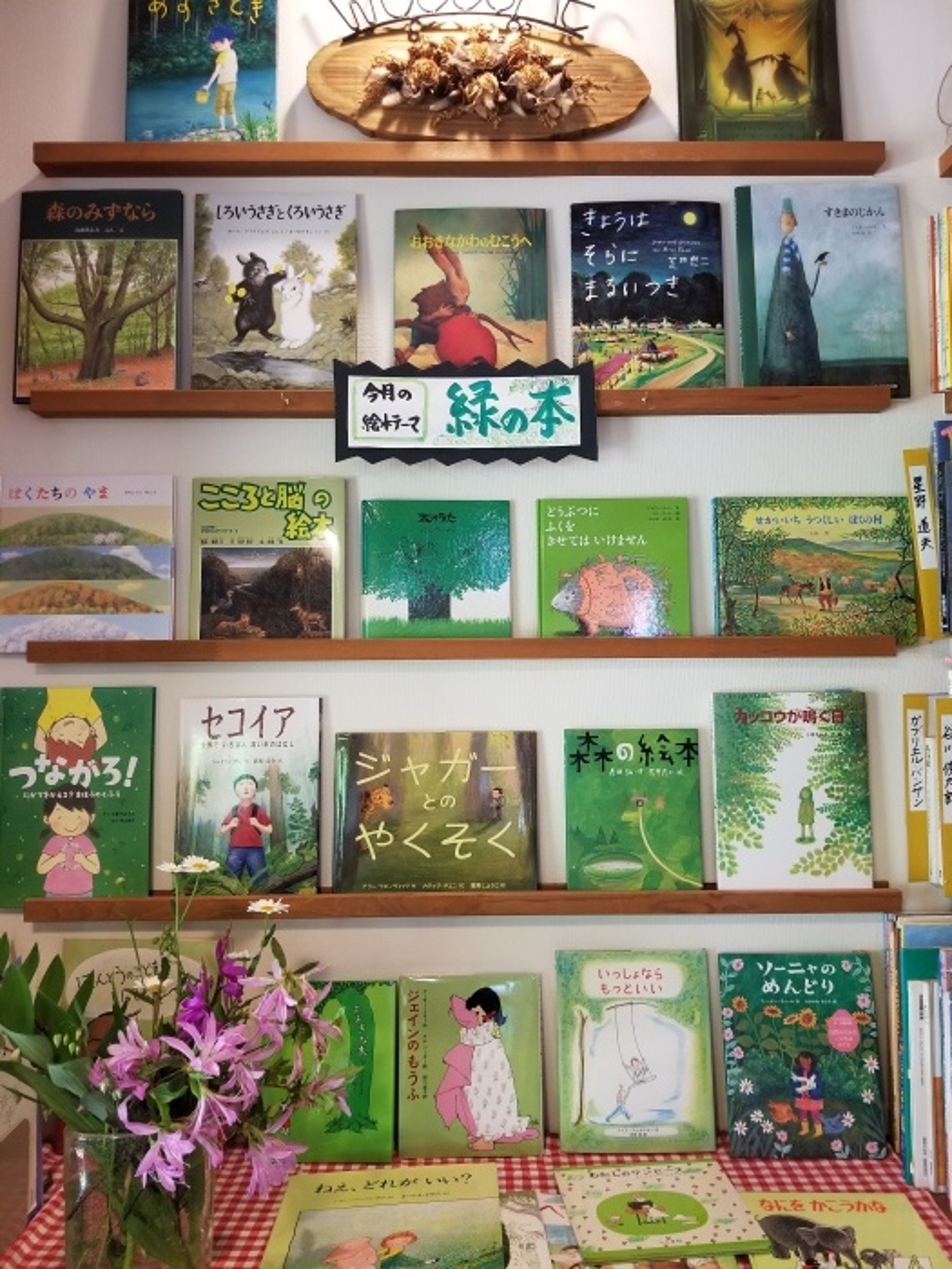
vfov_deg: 67.3
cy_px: 634
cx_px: 476
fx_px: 953
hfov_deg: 53.1
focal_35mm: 26
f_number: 1.7
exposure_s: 1/30
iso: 200
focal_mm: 4.25
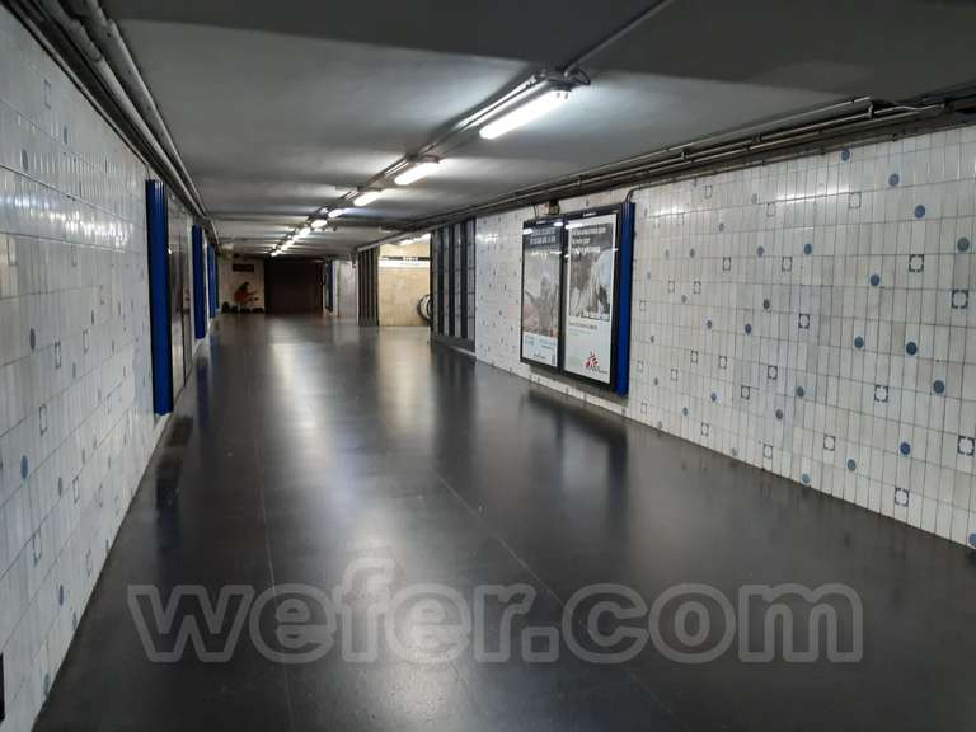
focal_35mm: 26
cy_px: 366
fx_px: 733
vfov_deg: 53.1
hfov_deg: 67.3
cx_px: 488
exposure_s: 1/50
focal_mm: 3.92
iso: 250
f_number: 1.7
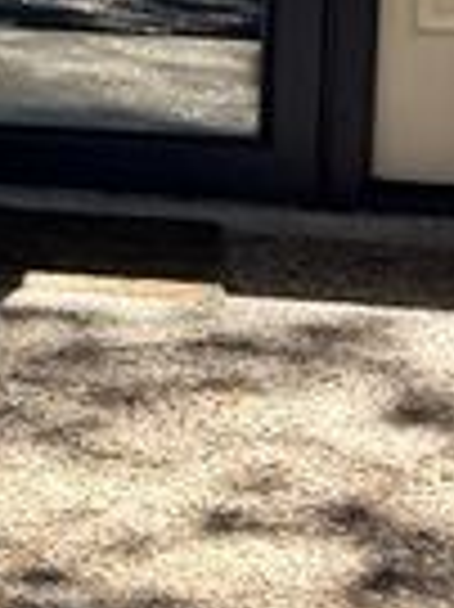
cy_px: -250
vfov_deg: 8.2
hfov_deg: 6.1
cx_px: -472
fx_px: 4169
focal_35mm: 238
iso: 64
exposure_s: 1/1565
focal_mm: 6.86
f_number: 1.78
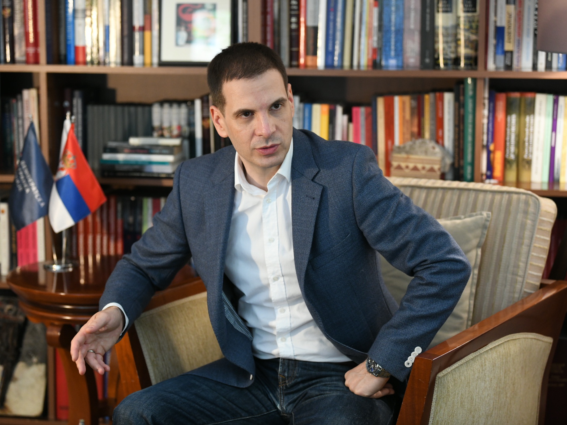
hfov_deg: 23.8
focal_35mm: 82
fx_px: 1343
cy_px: 212
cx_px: 276
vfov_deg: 18.0
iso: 2500
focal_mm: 75
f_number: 2.8
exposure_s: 1/80
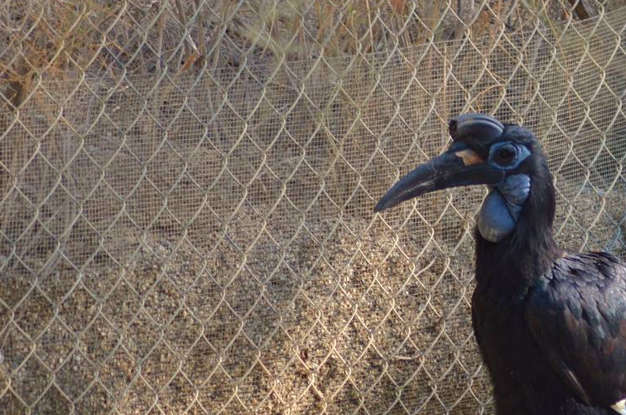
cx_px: 644
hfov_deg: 3.1
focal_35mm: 667
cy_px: 348
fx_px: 11576
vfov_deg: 2.1
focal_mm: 210
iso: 560
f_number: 4.8
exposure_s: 1/1000
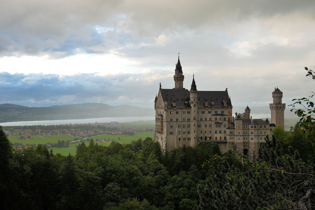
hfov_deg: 49.6
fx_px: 341
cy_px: 105
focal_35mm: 39
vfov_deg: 34.2
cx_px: 158
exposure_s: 1/100
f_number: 5.6
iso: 125
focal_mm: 26
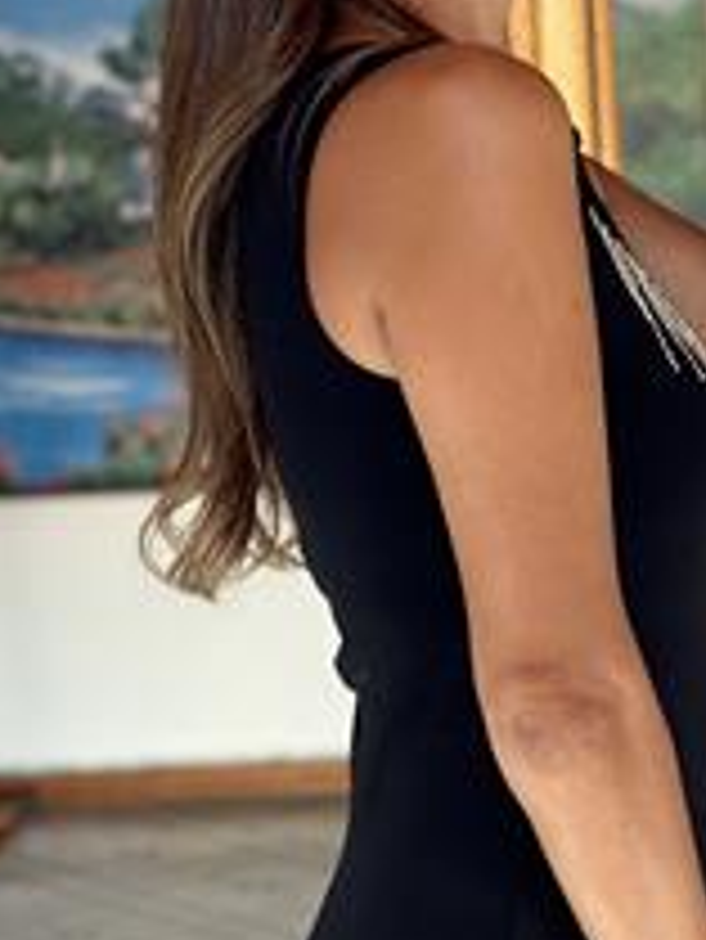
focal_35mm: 116
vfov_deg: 17.0
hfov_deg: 12.7
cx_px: 562
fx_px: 3151
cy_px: 522
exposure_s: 1/66
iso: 125
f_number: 1.78
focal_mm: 6.86
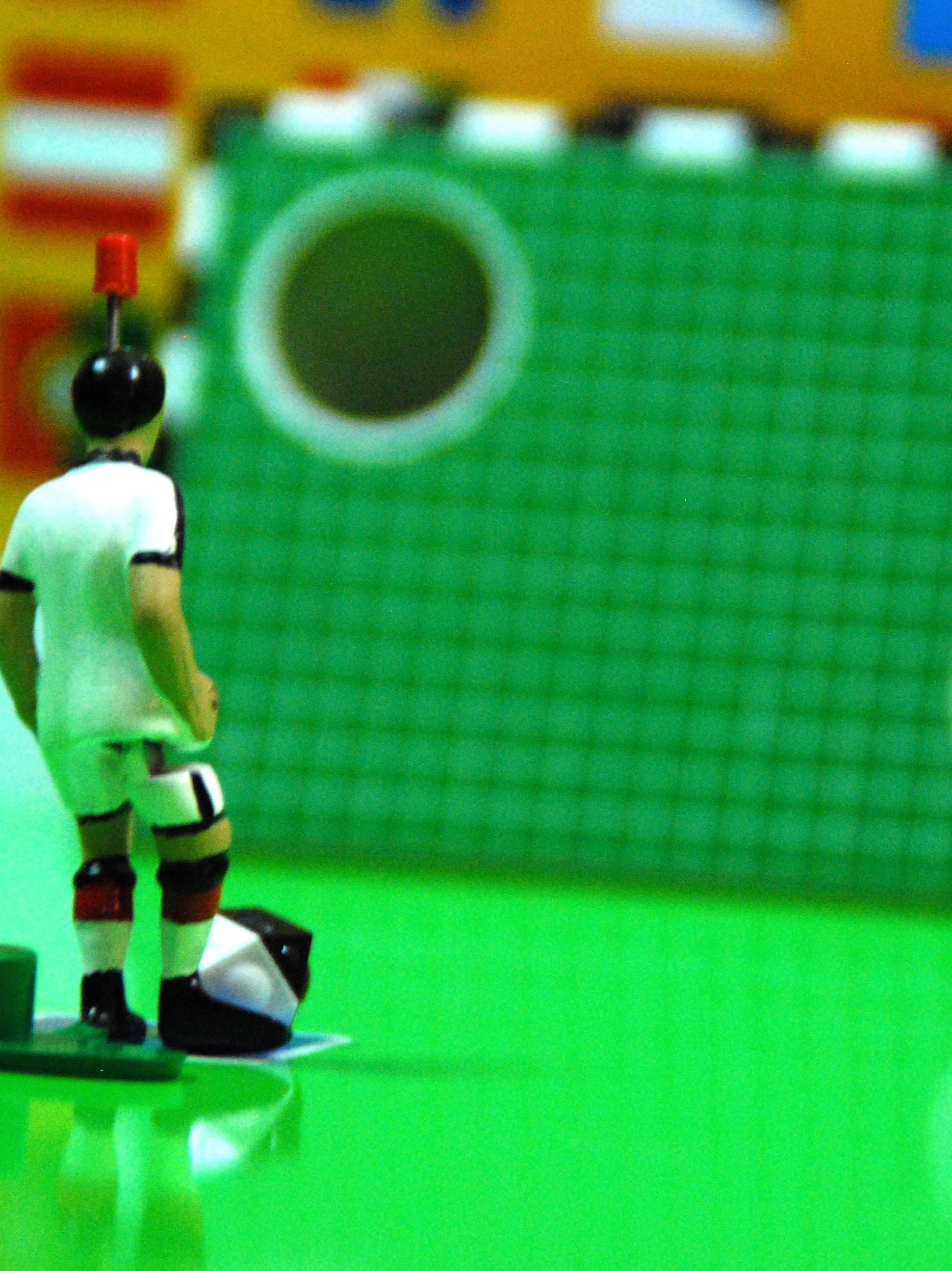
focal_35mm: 432
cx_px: 667
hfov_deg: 3.4
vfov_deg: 4.6
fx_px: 15845
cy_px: 636
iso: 1600
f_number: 6.3
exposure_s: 1/30
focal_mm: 200
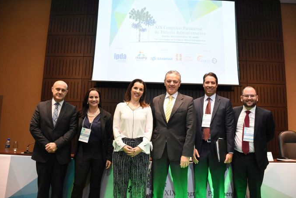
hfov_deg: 65.5
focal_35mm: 28
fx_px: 230
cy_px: 96
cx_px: 150
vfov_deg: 46.4
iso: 3200
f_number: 4
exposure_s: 1/125
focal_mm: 18
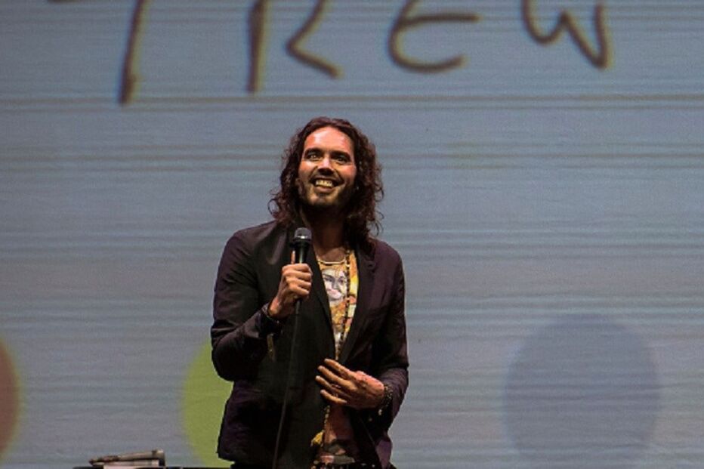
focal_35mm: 400
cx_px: 352
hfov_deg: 5.2
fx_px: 7820
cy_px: 234
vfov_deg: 3.4
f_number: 5.6
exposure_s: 1/250
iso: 3200
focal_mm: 400
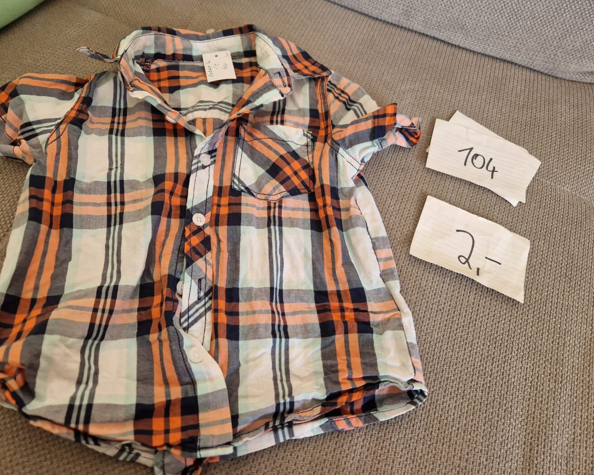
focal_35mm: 24
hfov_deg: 70.2
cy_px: 238
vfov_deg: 58.8
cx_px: 281
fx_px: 422
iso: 200
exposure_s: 1/100
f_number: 1.8
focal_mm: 5.4
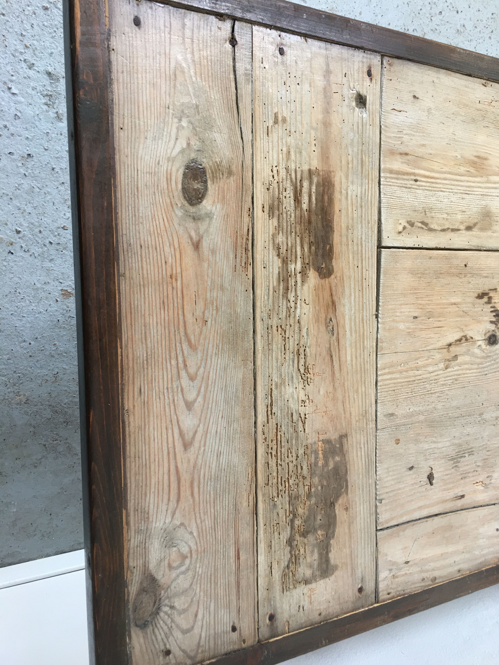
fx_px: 557
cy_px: 332
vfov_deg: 61.7
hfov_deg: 48.2
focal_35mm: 29
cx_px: 250
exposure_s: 1/17
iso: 32
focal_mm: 4.15
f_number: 2.2
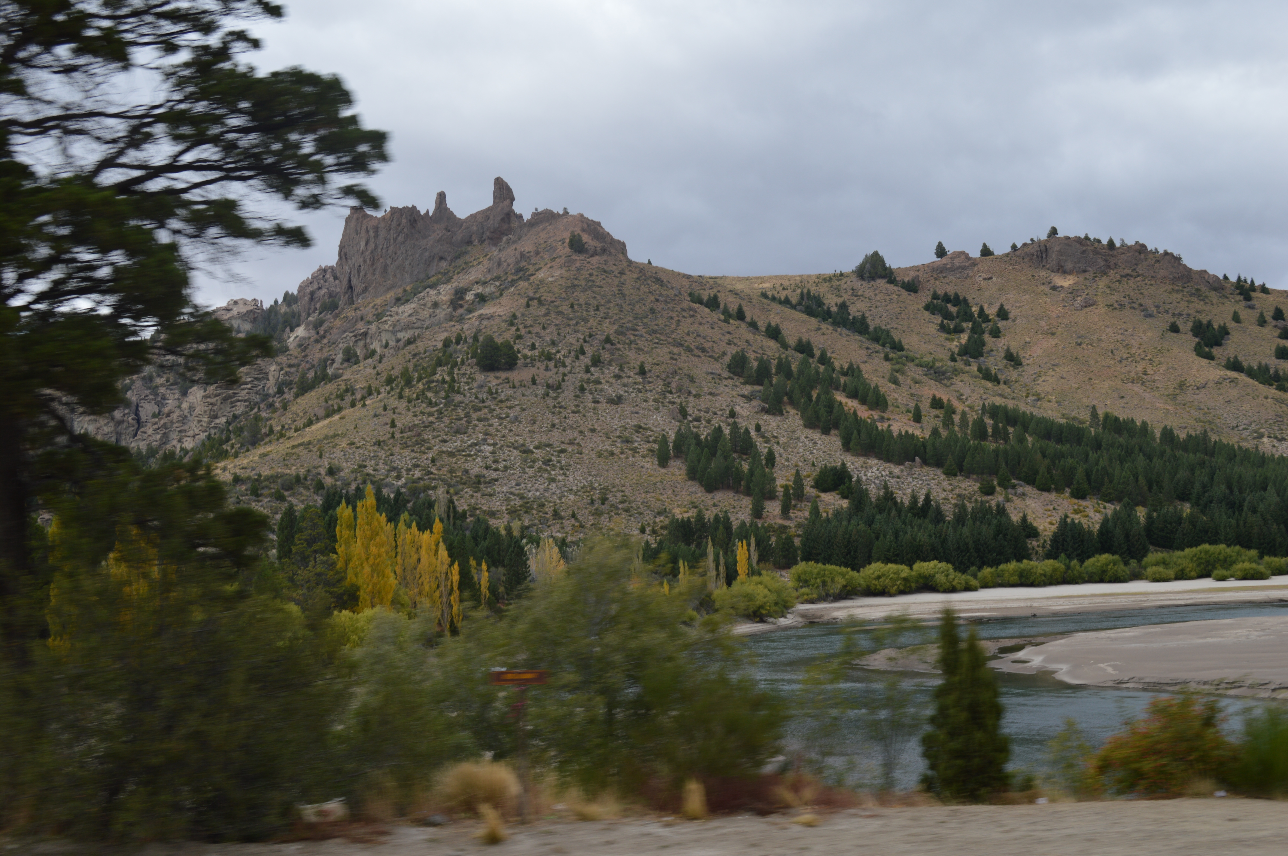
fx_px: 1501
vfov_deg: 31.8
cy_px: 428
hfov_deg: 46.4
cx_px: 644
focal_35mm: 42
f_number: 6.3
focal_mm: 28
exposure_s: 1/160
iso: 100
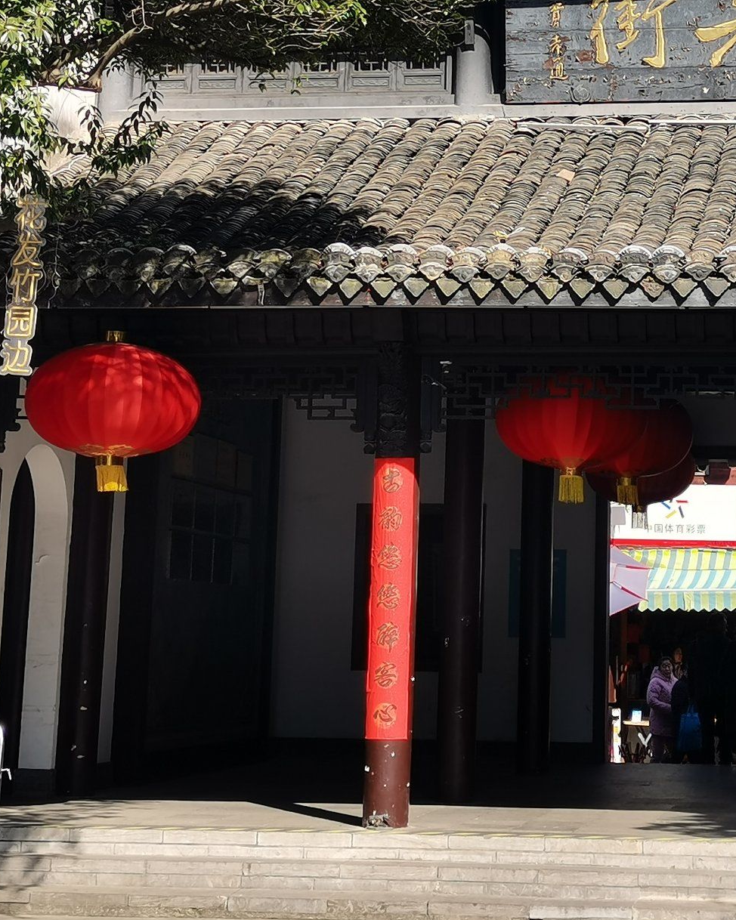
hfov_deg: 18.8
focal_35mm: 81
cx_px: 588
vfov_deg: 23.2
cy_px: 156
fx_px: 2206
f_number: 1.8
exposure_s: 1/714
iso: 50
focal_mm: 5.58
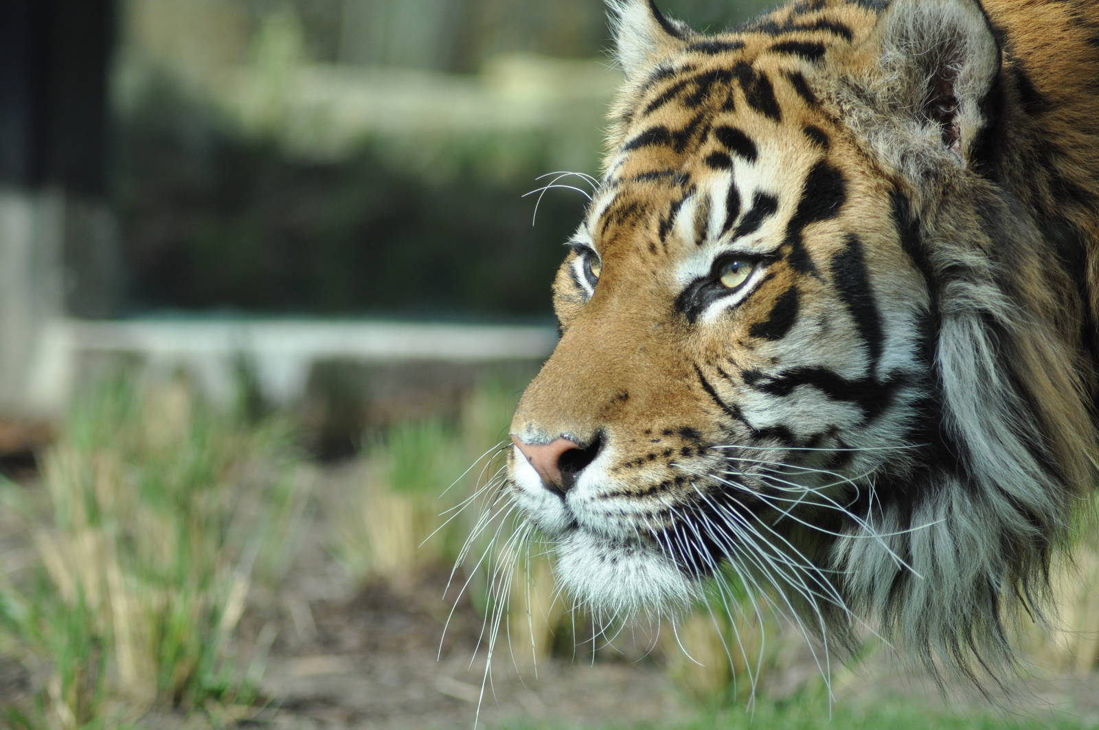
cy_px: 365
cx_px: 550
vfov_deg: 6.8
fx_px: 6175
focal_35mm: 202
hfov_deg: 10.2
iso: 400
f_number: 4.5
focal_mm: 135
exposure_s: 1/1250
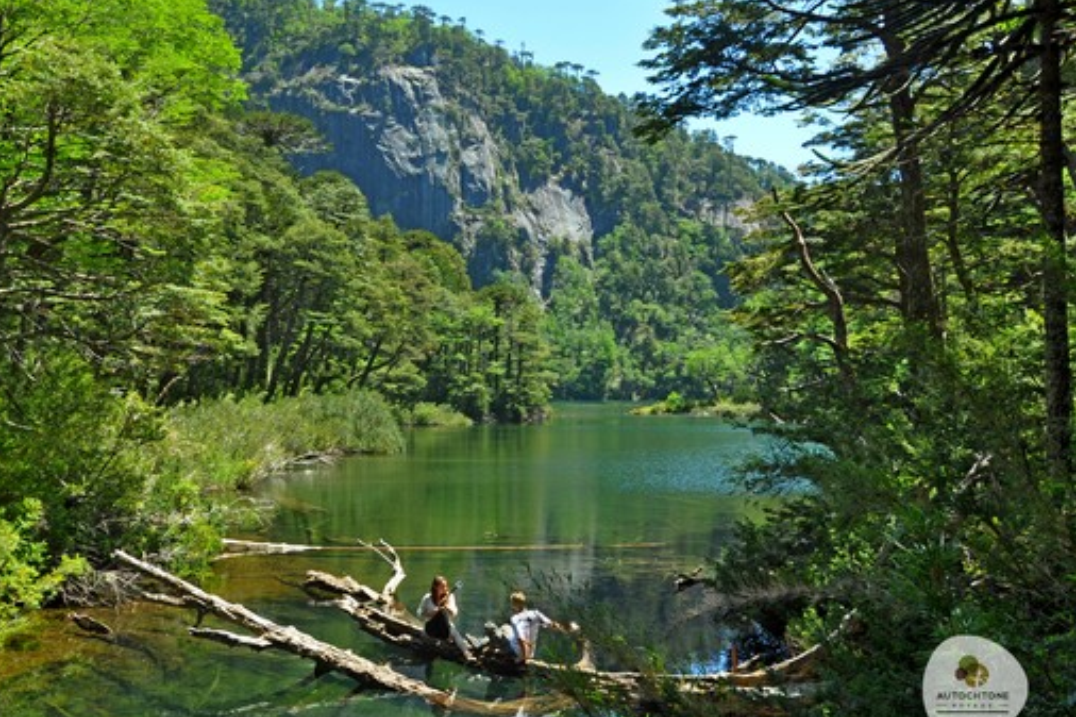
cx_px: 440
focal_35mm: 32
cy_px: 346
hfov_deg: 58.3
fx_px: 956
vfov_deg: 41.1
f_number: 7.1
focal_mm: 18
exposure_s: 1/200
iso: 250
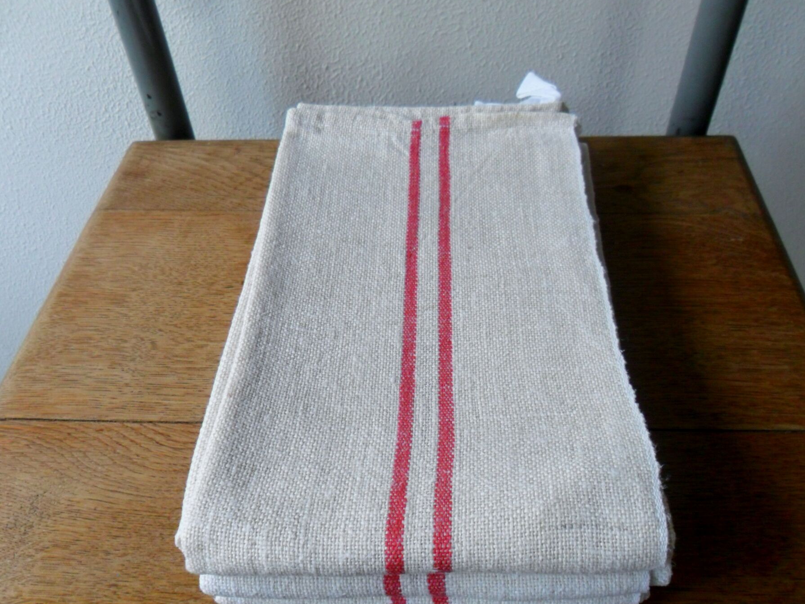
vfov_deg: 46.8
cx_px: 425
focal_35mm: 30
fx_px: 698
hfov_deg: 59.9
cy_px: 317
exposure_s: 1/30
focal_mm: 4.9
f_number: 3.5
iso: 200
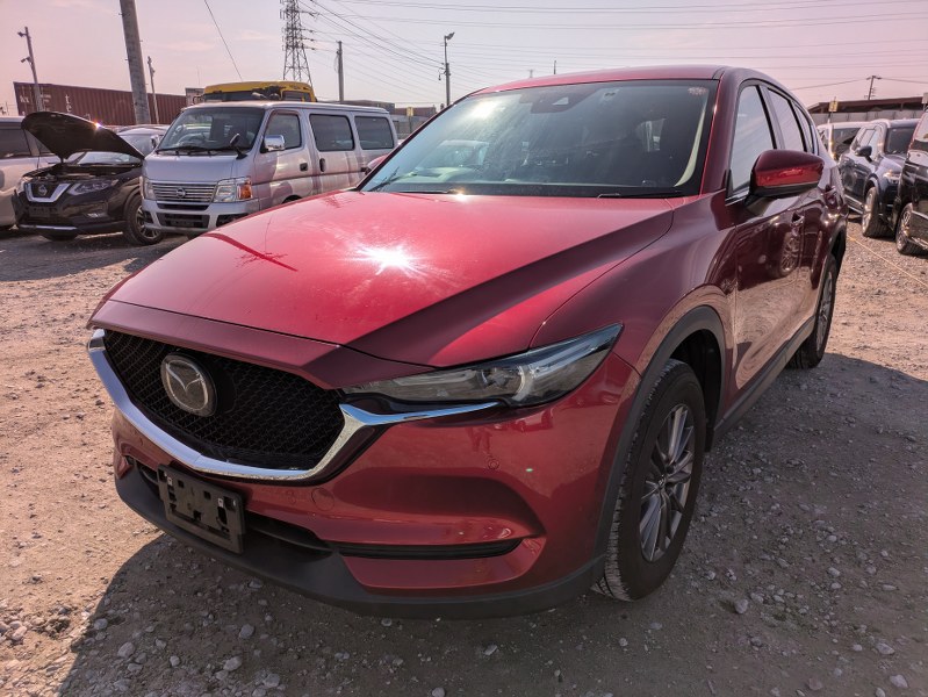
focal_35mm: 25
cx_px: 464
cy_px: 348
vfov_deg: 54.9
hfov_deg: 69.4
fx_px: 671
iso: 50
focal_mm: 5.43
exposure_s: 1/7874
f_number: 1.89
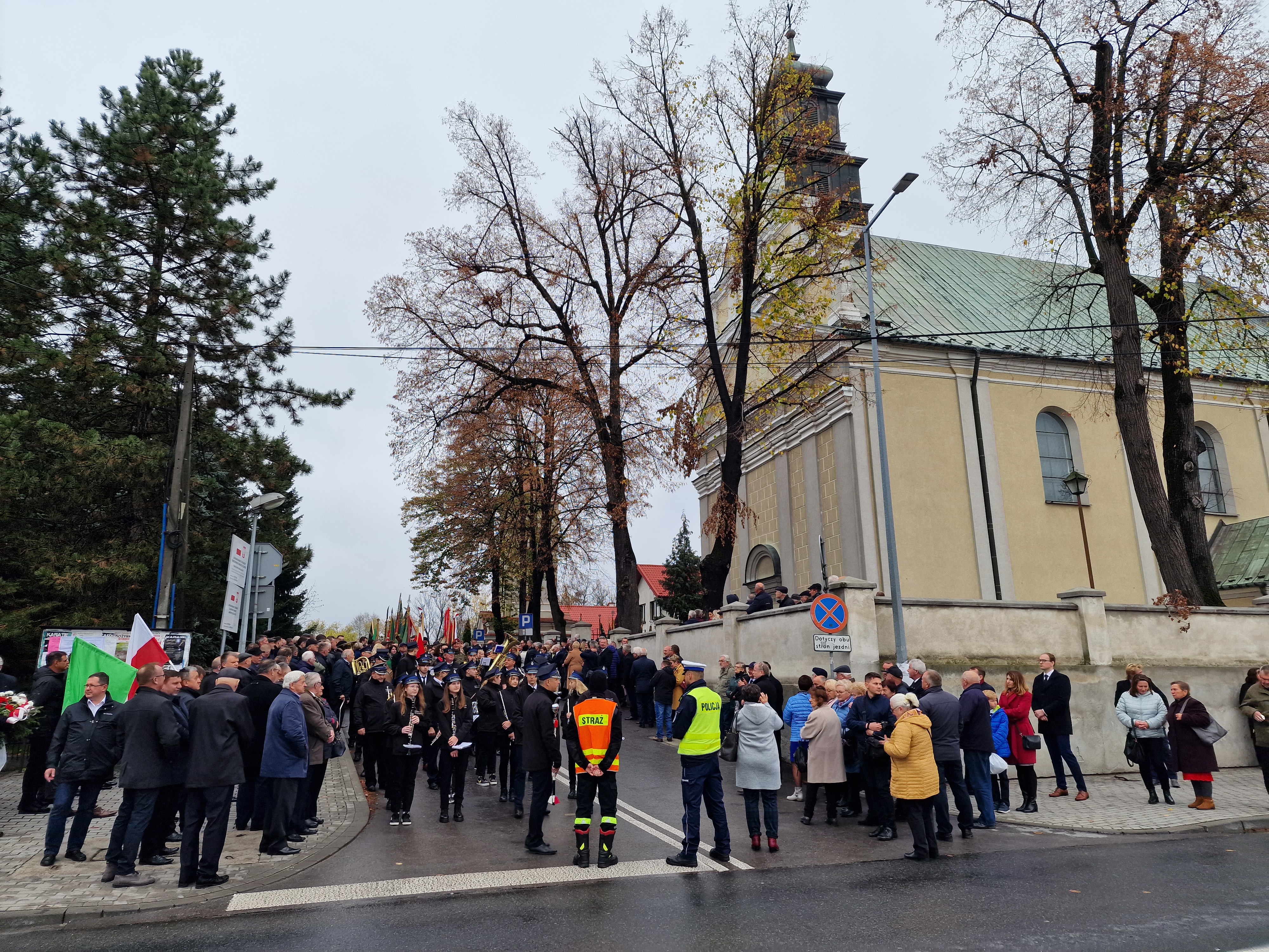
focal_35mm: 23
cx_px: 634
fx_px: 843
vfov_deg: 58.9
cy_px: 476
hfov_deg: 73.9
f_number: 1.8
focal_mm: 6.4
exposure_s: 1/290
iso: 50
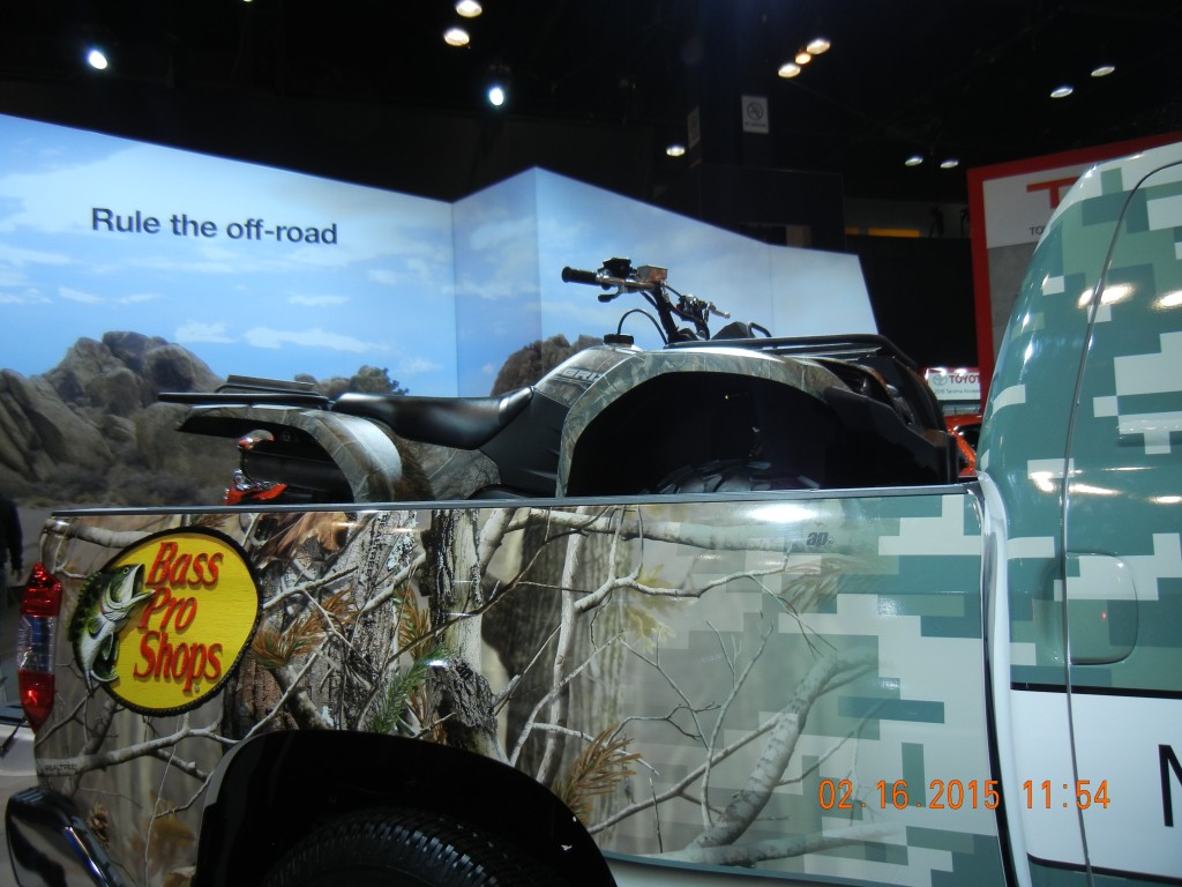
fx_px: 1024
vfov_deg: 46.8
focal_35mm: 30
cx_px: 591
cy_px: 444
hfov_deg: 60.0
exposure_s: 1/105
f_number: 3.5
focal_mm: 5.4
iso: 160
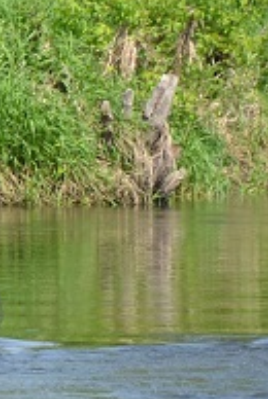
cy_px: 29
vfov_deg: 2.9
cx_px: -470
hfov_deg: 2.0
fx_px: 7791
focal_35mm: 700
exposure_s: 1/200
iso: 100
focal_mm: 105
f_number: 7.1
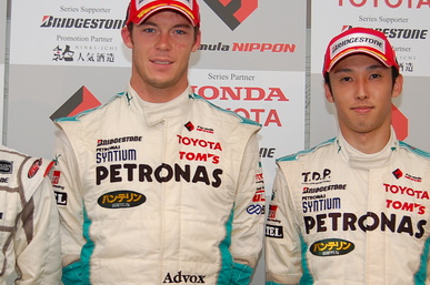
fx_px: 1002
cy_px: 174
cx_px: 174
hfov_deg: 24.2
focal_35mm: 84
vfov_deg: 16.2
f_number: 4.2
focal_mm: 30
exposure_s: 1/60
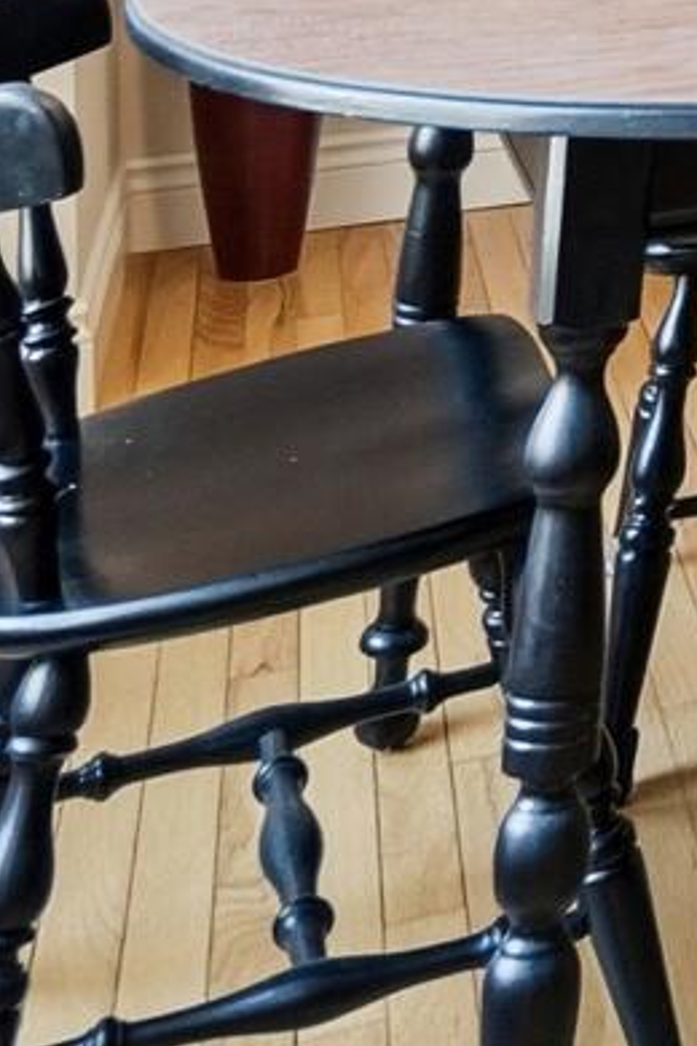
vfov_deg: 22.0
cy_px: -514
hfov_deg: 12.6
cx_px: 1799
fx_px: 2236
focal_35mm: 77
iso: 100
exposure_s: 1/320
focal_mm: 10
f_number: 4
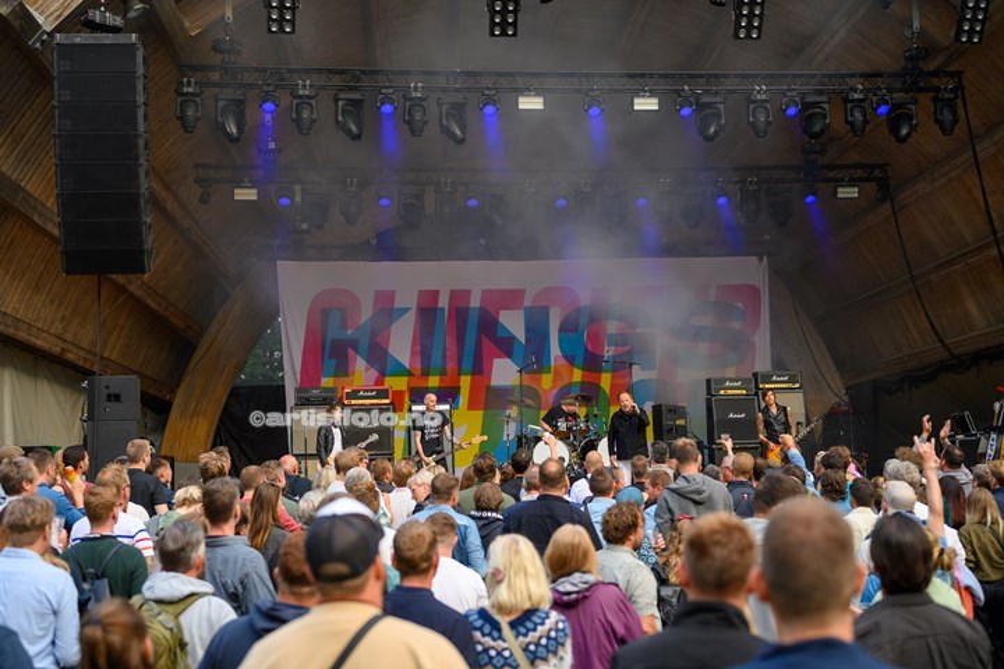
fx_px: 1394
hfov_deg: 39.6
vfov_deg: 27.0
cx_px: 502
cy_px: 334
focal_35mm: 50
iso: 400
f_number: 2.8
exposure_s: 1/400
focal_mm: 50
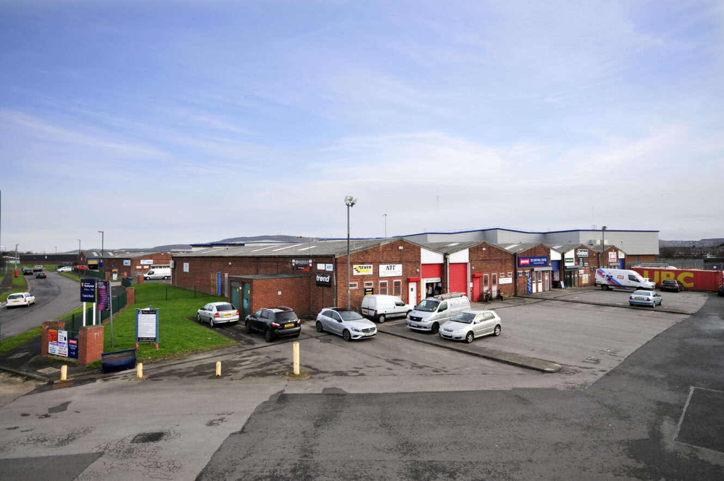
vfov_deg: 63.1
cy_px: 240
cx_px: 362
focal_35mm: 20
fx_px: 392
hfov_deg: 85.5
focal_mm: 13
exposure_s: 1/200
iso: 200
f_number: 7.1
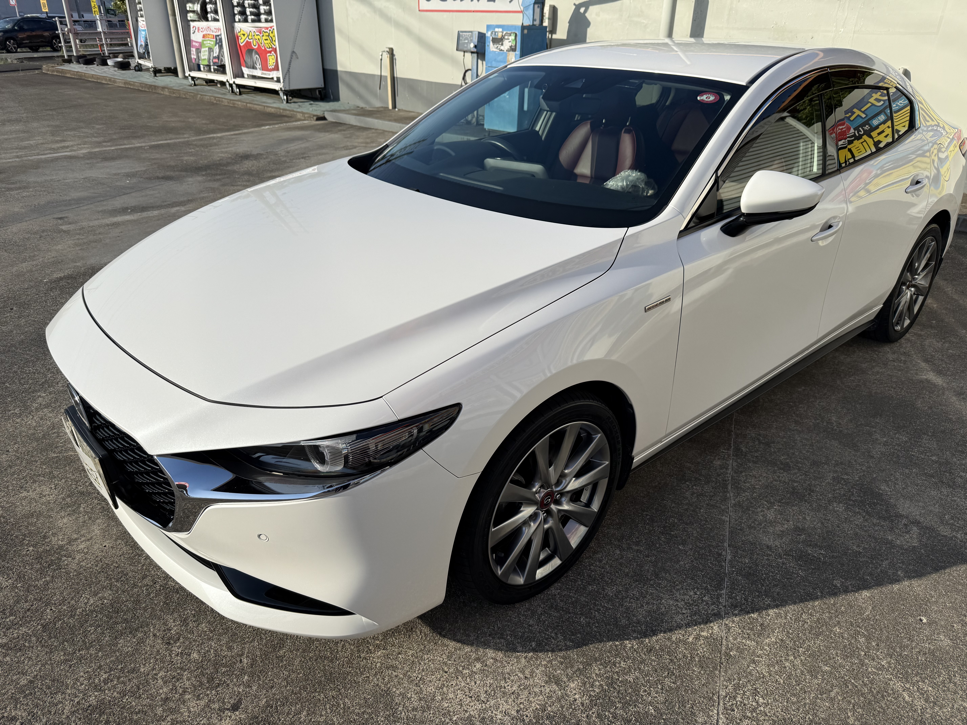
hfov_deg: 71.6
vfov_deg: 56.8
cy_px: 362
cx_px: 484
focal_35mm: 24
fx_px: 670
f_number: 1.78
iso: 80
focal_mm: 6.76
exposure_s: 1/5714
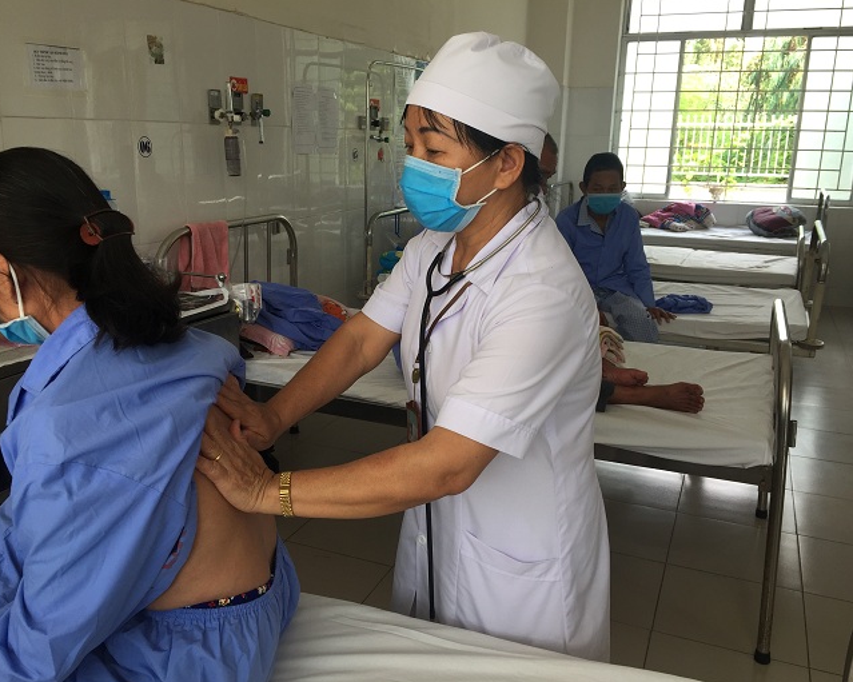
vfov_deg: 47.1
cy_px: 342
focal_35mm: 31
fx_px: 782
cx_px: 404
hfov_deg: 57.2
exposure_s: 1/122
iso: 32
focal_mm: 4.15
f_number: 2.2
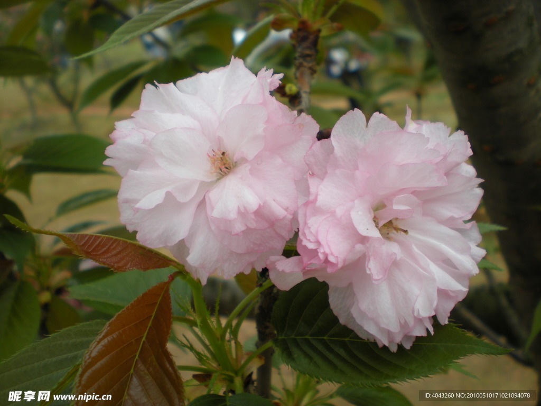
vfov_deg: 37.7
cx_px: 270
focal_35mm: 38
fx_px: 594
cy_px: 203
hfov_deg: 49.0
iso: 64
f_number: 3.1
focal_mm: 6.3
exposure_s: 1/181
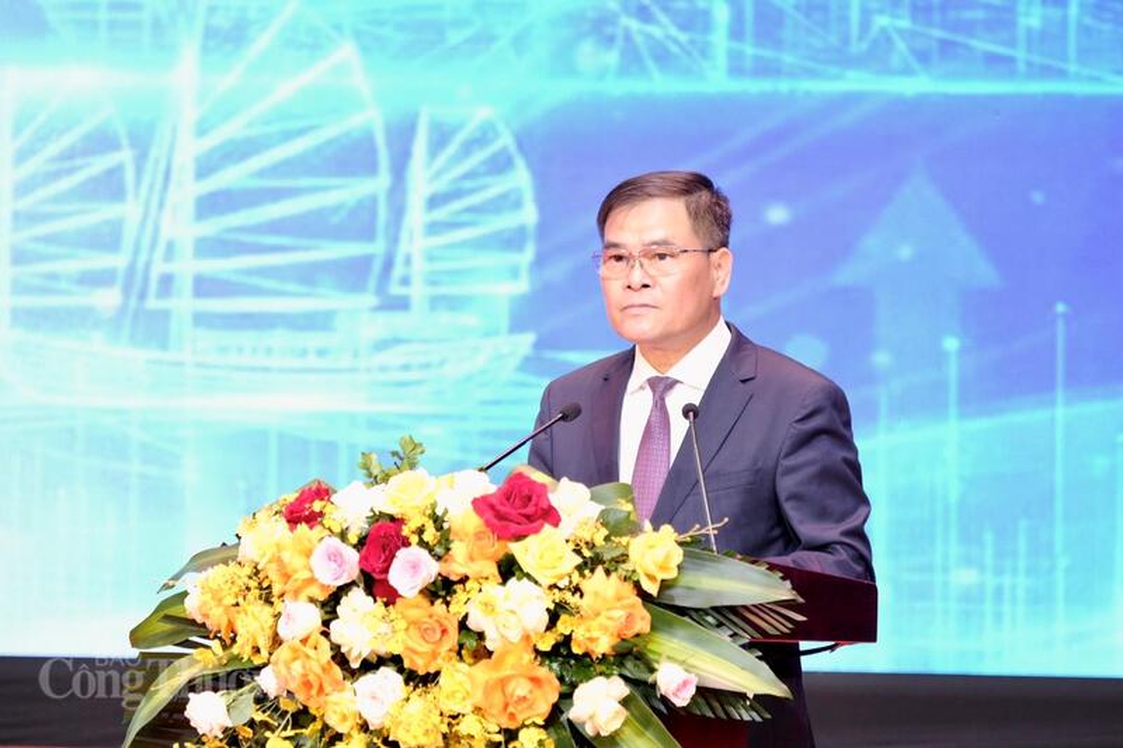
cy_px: 374
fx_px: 7672
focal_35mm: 246
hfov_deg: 8.4
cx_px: 562
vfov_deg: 5.6
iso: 1250
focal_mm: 164
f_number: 4.6
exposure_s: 1/125
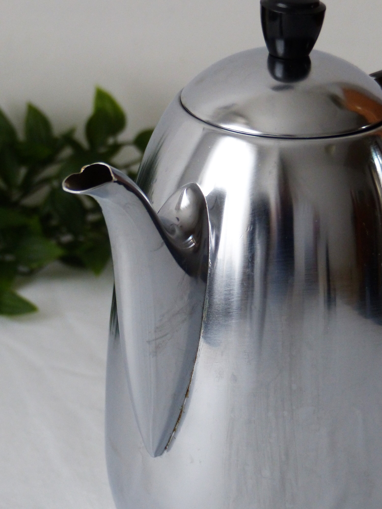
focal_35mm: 165
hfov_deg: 9.0
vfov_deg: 12.0
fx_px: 2428
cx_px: 191
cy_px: 254
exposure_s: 1/50
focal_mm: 27
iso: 400
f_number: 2.8
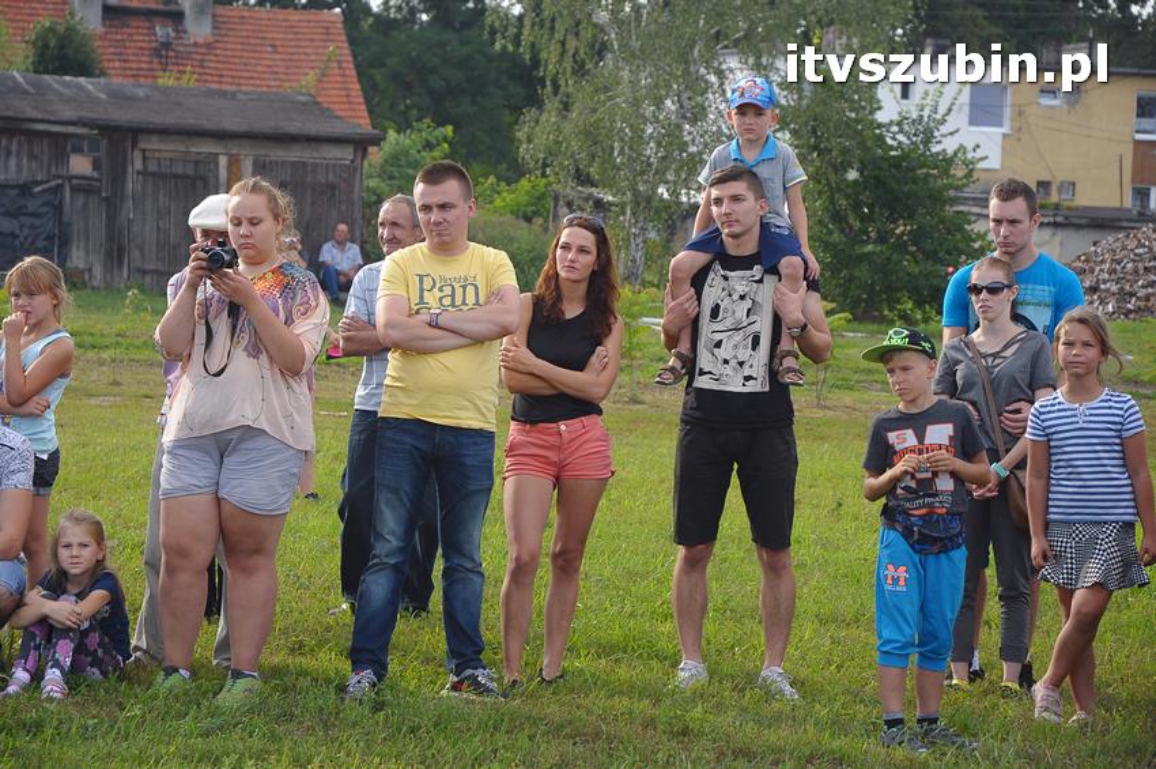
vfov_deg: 13.0
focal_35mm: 105
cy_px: 384
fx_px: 3368
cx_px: 578
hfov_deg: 19.5
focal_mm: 70
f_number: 5.6
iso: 400
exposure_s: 1/500
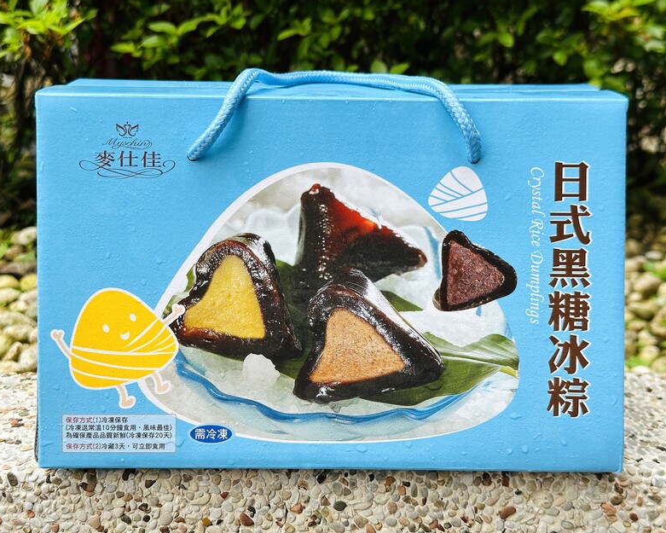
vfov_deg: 29.7
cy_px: 266
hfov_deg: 36.7
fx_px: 1005
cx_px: 329
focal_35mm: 51
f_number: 1.78
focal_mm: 6.86
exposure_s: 1/663
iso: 64
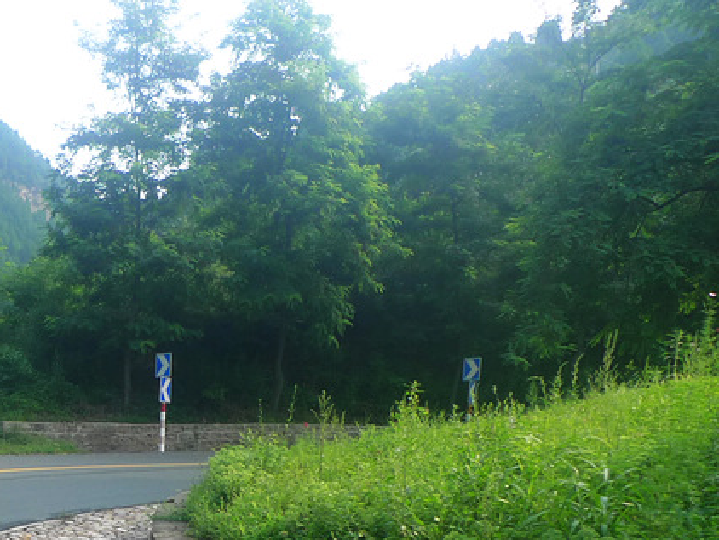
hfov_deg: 31.8
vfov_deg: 24.7
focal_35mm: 55
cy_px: 603
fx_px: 1143
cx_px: -24
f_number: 2.8
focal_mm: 5.1
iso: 80
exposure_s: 1/250
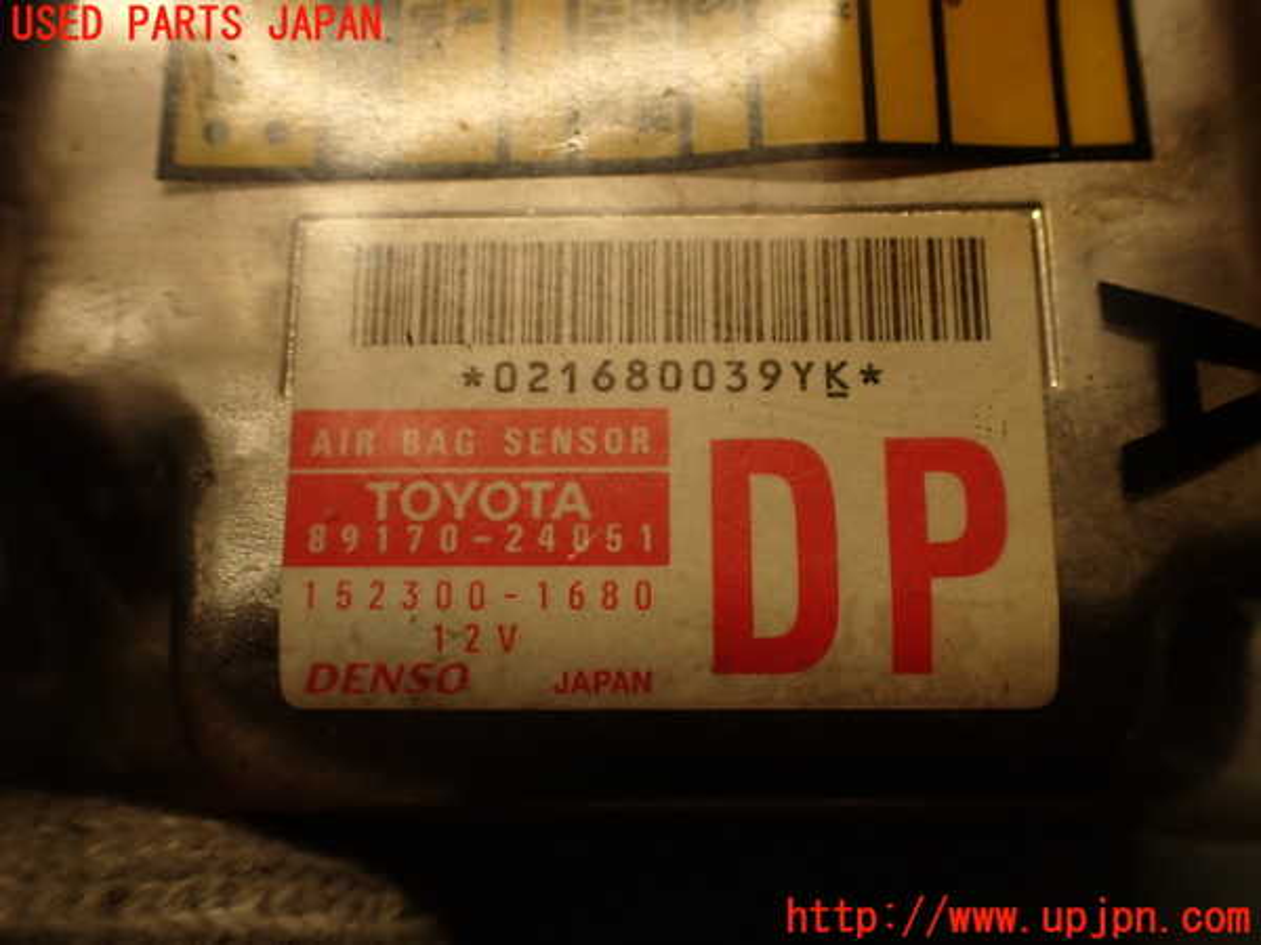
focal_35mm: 32
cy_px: 472
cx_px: 630
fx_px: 1166
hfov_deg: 56.8
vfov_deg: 44.2
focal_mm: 5.79
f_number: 2.4
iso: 200
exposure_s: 1/60
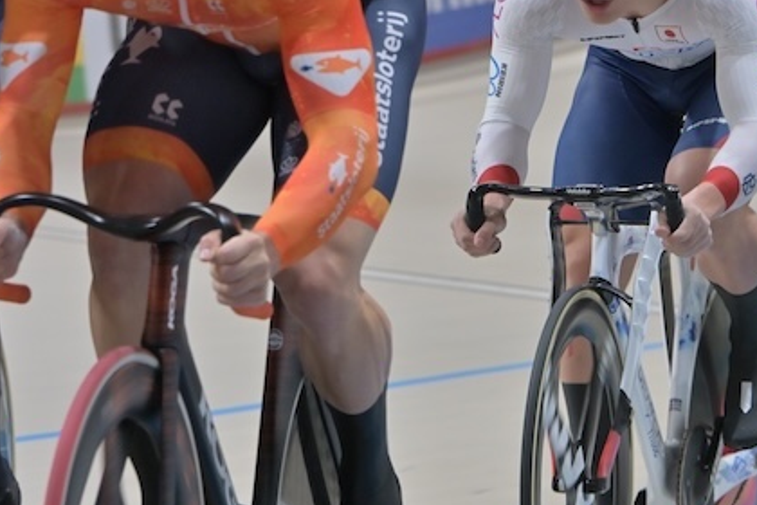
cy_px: 174
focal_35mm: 400
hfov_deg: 5.1
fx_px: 8410
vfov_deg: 3.4
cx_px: 667
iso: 1600
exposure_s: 1/500
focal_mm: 210
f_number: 8
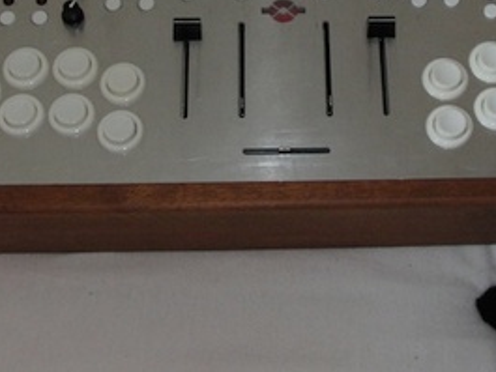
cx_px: 307
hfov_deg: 22.4
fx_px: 1247
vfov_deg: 16.6
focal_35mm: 87
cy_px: -11
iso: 100
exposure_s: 1/60
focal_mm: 7.3
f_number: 2.7
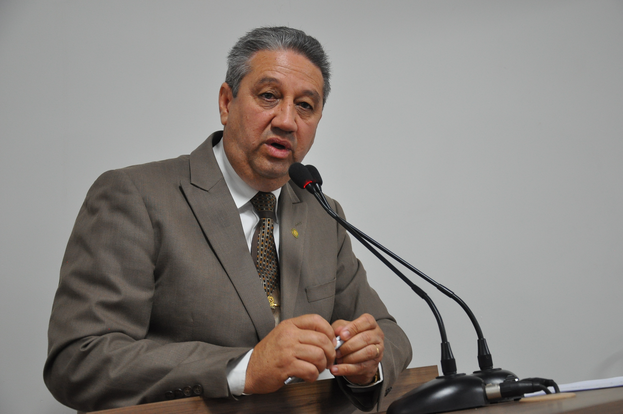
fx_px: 985
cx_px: 312
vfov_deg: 23.7
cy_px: 207
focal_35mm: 57
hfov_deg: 35.1
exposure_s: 1/30
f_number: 4.5
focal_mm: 38
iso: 800
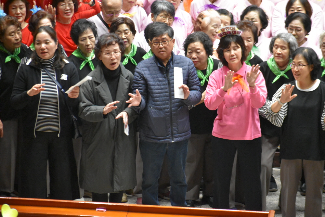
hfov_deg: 9.5
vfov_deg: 6.3
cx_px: 162
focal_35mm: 218
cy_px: 108
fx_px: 1965
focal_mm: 145
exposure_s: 1/125
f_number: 4.8
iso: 6400
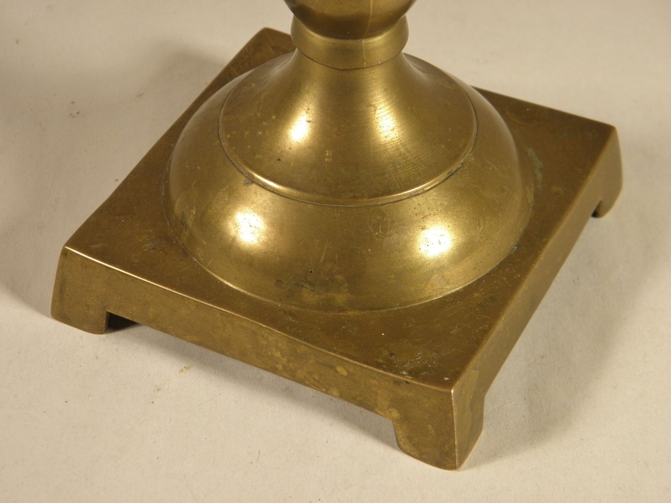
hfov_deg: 24.4
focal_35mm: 80
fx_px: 1551
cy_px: 252
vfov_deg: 18.4
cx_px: 336
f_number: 4.4
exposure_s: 1/50
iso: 160
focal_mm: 14.3
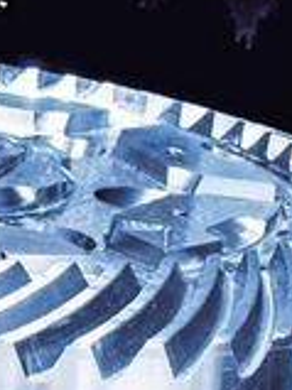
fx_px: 2185
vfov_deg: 10.2
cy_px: 157
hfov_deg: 7.5
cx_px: -189
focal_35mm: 194
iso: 100
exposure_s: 3
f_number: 14
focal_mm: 40
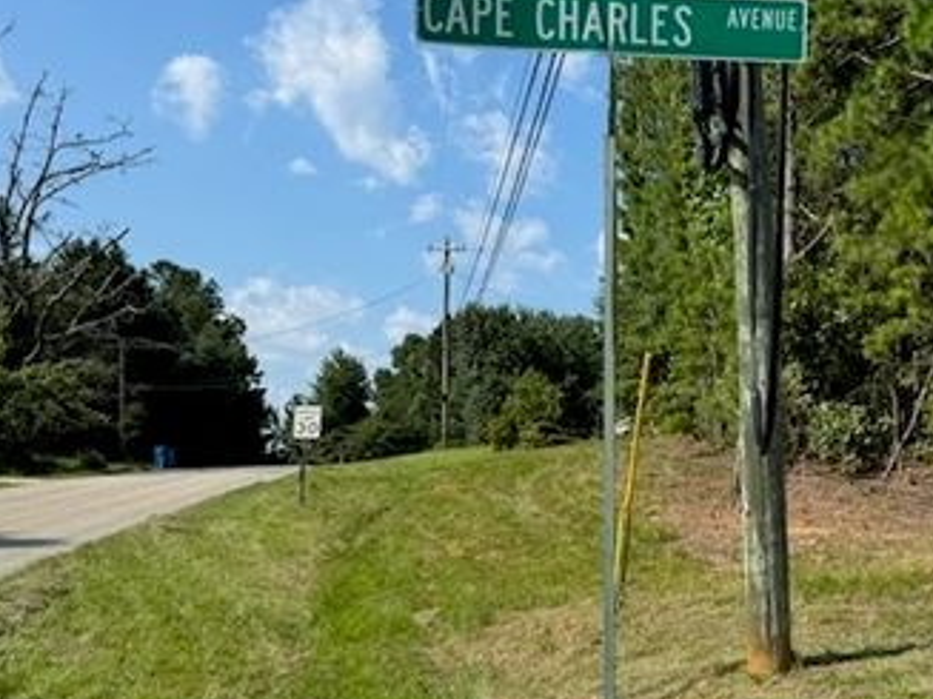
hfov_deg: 38.2
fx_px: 1320
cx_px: 665
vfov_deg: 29.6
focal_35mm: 49
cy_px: 415
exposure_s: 1/4310
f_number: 1.78
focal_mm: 6.76
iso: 80
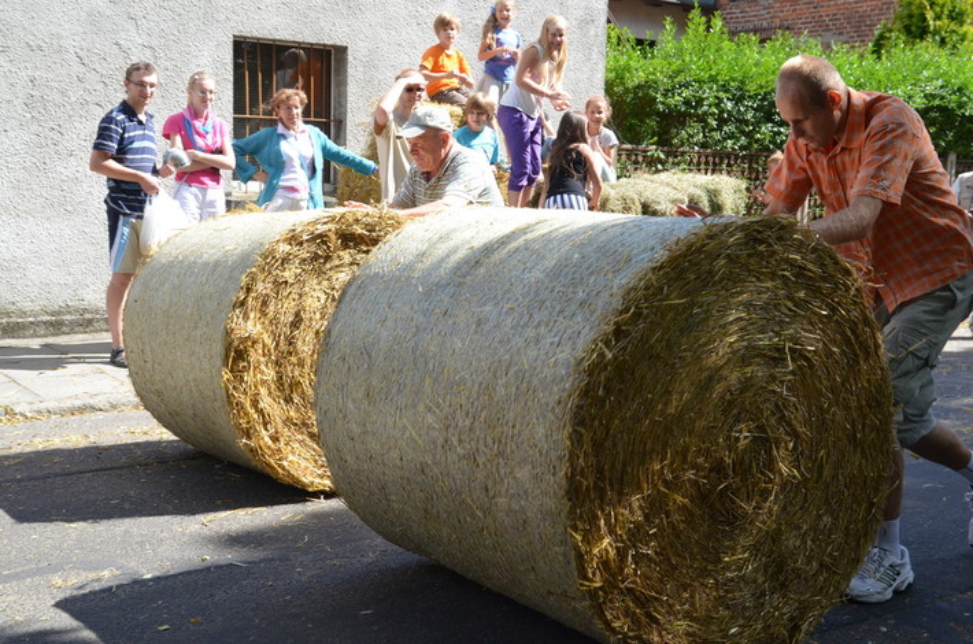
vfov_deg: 27.9
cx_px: 486
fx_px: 1294
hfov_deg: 41.2
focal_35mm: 48
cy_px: 322
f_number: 11
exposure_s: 1/500
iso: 1250
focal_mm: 32
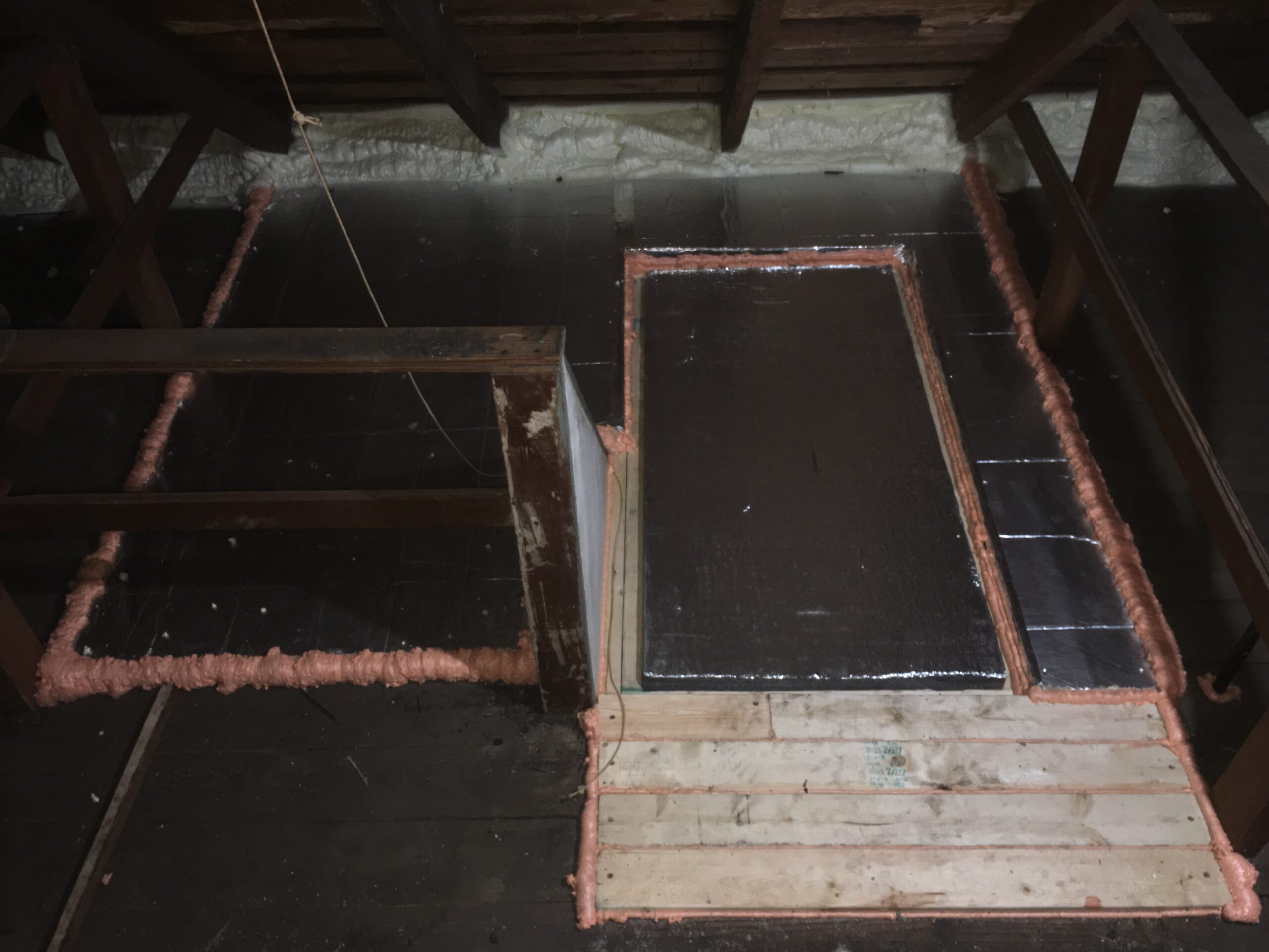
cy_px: 476
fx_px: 1063
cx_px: 634
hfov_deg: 61.7
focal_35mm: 29
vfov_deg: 48.2
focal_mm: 4.15
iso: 64
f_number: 2.2
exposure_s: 1/16
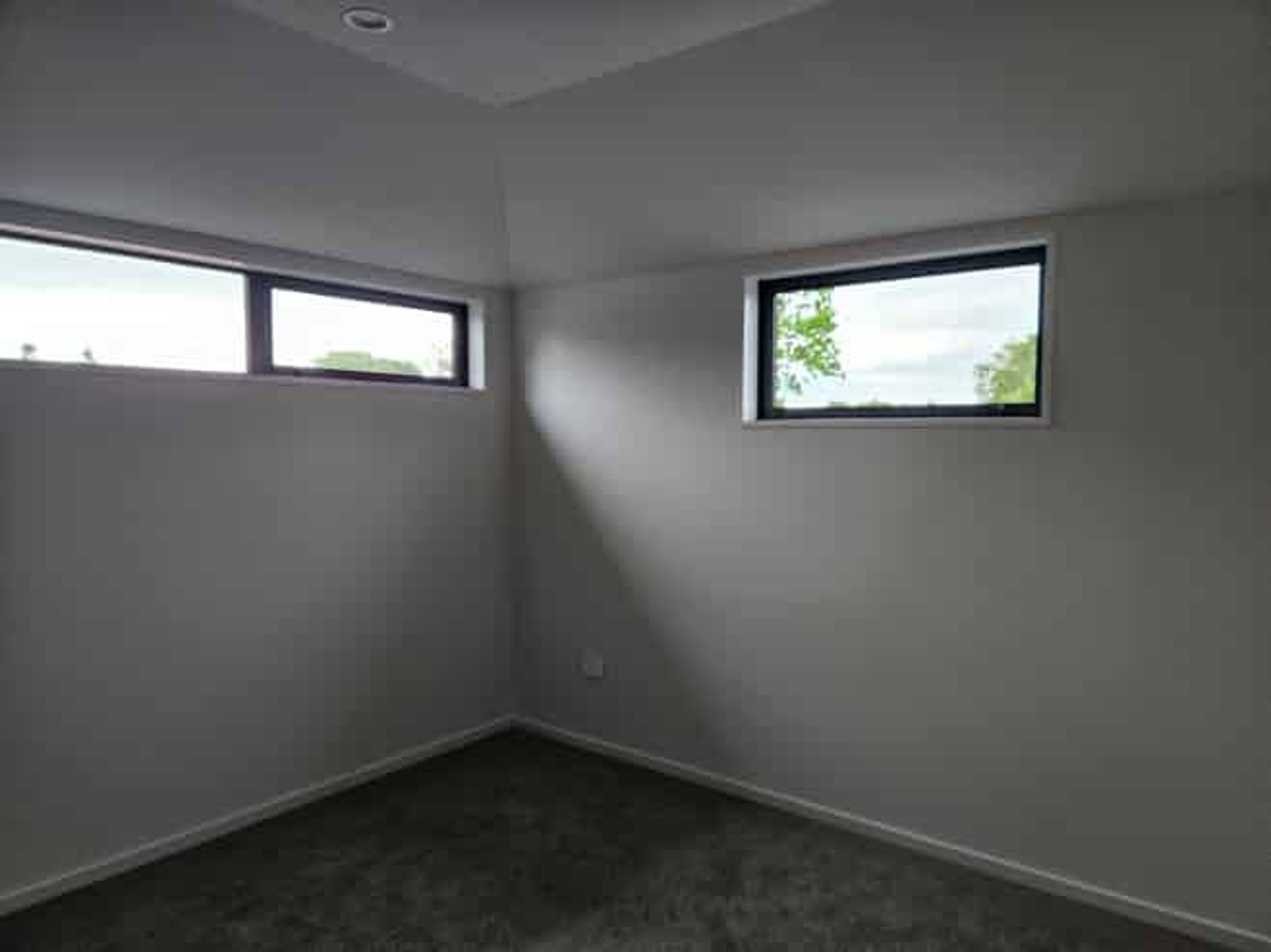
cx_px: 636
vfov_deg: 58.8
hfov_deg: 73.9
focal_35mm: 23
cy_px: 476
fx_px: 844
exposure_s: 1/100
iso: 80
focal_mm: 5.4
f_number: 1.8
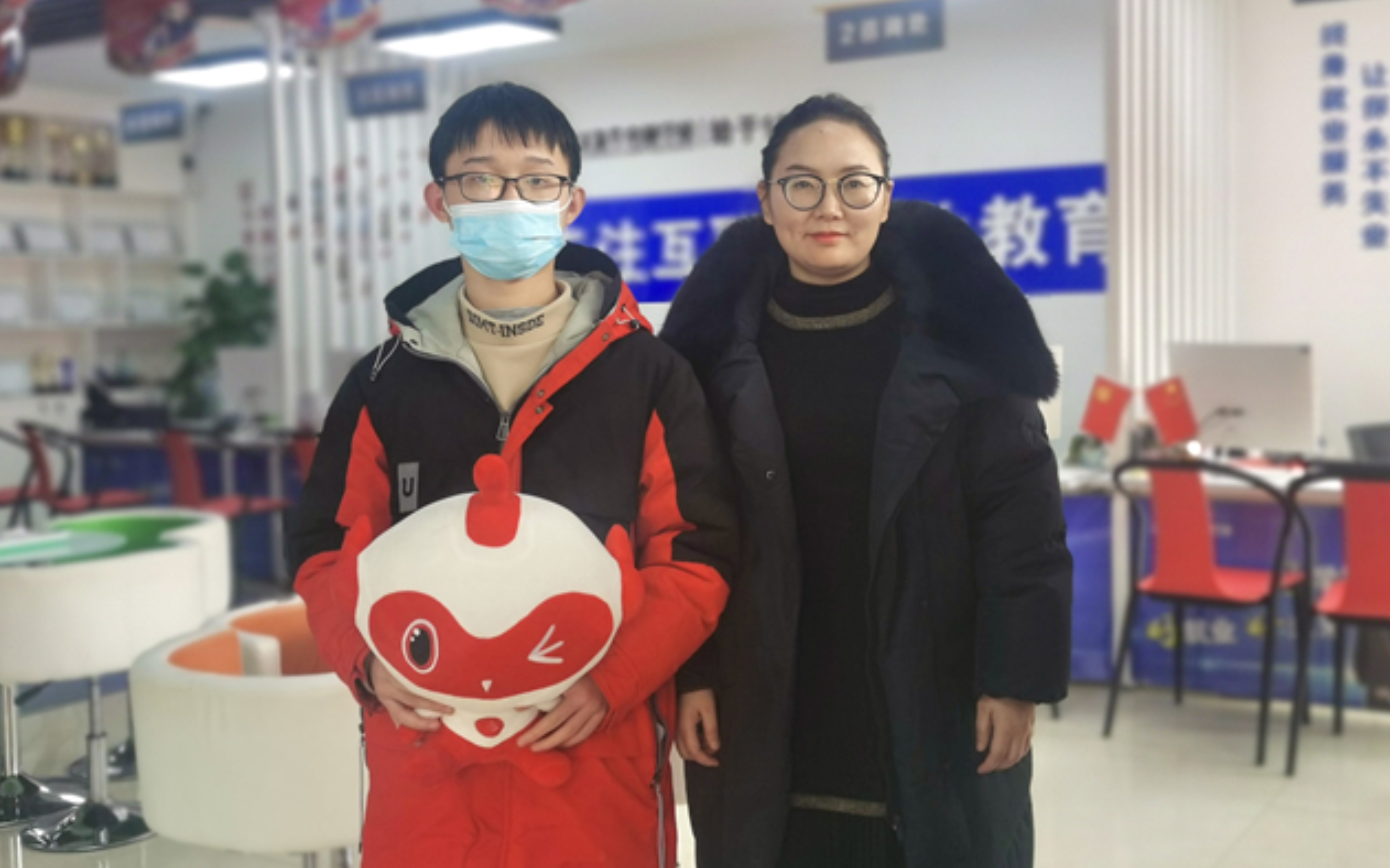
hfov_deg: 64.7
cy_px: 371
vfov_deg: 43.0
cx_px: 696
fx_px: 1098
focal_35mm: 29
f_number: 1.6
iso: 50
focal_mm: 5.56
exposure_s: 1/138
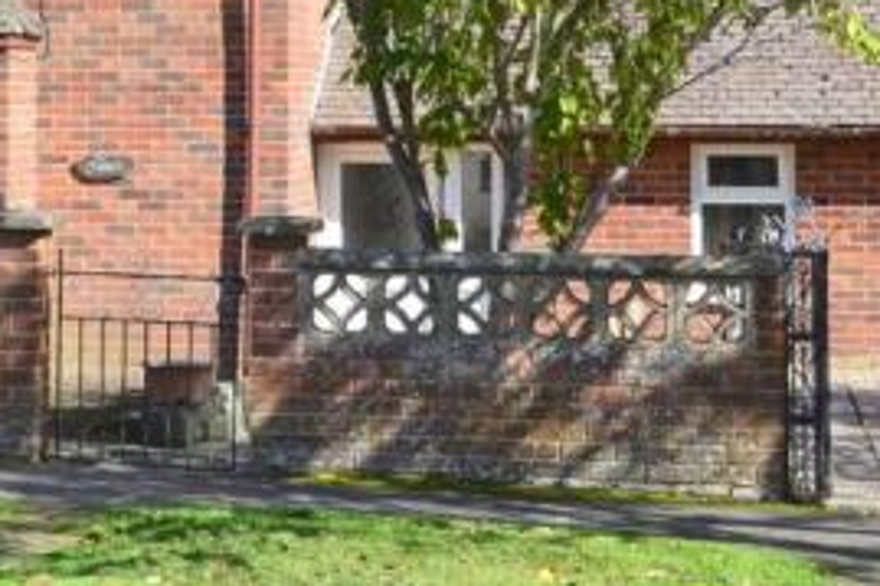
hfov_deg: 21.2
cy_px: -110
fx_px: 2321
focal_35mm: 95
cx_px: 182
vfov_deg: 14.0
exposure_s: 1/400
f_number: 11
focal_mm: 26
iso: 400
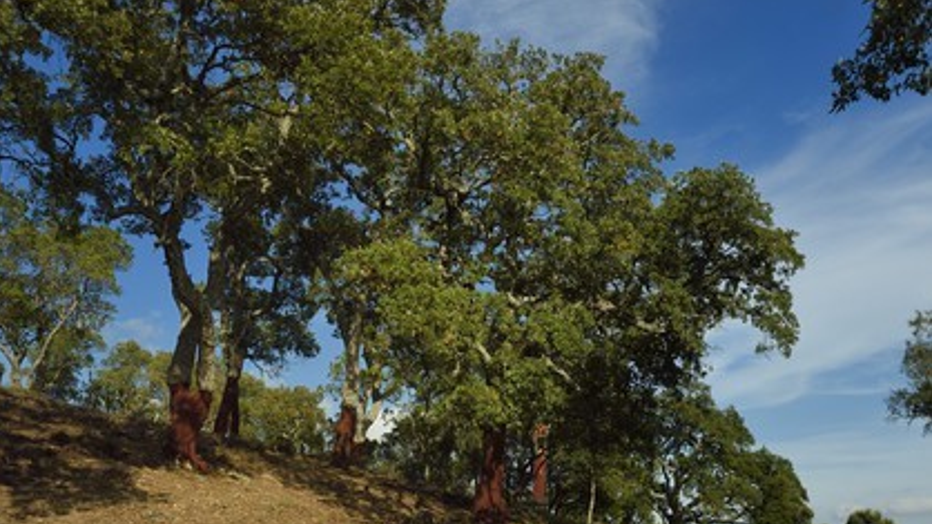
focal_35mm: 40
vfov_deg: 29.6
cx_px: 466
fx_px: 988
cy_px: 301
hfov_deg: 50.5
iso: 400
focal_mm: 38
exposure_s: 1/400
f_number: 14
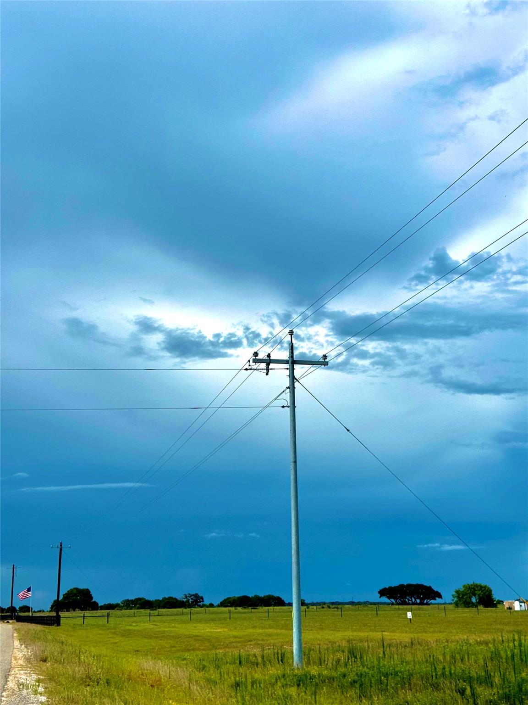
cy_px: 352
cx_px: 264
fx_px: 976
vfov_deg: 39.7
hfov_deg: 30.3
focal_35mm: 48
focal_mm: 6.76
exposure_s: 1/12500
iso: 80
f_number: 1.78
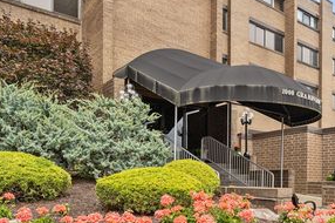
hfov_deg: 52.7
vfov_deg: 36.8
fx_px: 325
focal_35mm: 35
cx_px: 239
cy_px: 170
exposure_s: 1/200
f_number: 7.1
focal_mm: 20
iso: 100
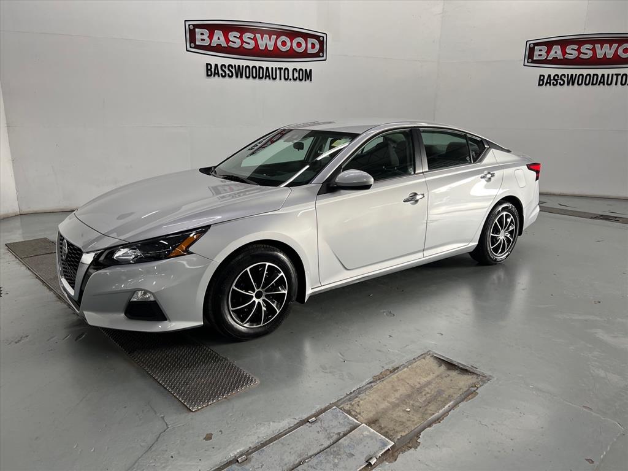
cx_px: 314
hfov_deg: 67.3
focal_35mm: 26
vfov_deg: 53.1
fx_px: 472
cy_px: 236
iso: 64
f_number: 1.5
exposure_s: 1/120
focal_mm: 5.7
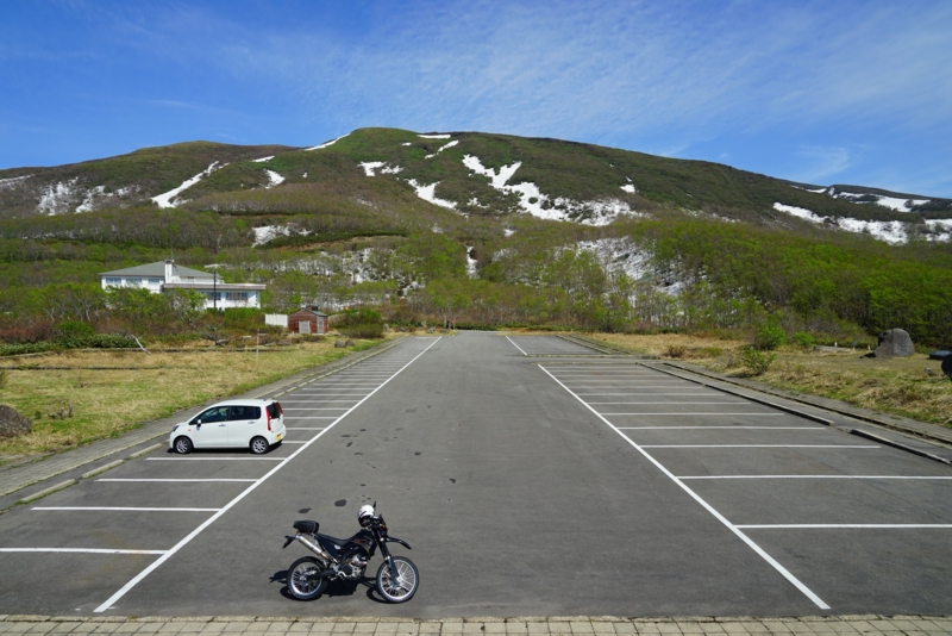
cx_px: 476
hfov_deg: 73.7
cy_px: 318
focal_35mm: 24
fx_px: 635
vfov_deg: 53.2
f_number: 11
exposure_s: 1/200
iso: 100
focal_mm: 24
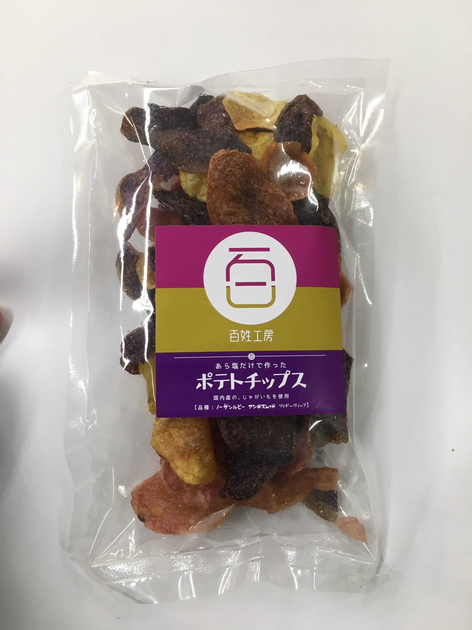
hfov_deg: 48.2
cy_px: 315
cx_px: 236
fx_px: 527
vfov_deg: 61.7
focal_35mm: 29
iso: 32
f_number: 2.2
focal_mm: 4.15
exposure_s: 1/30
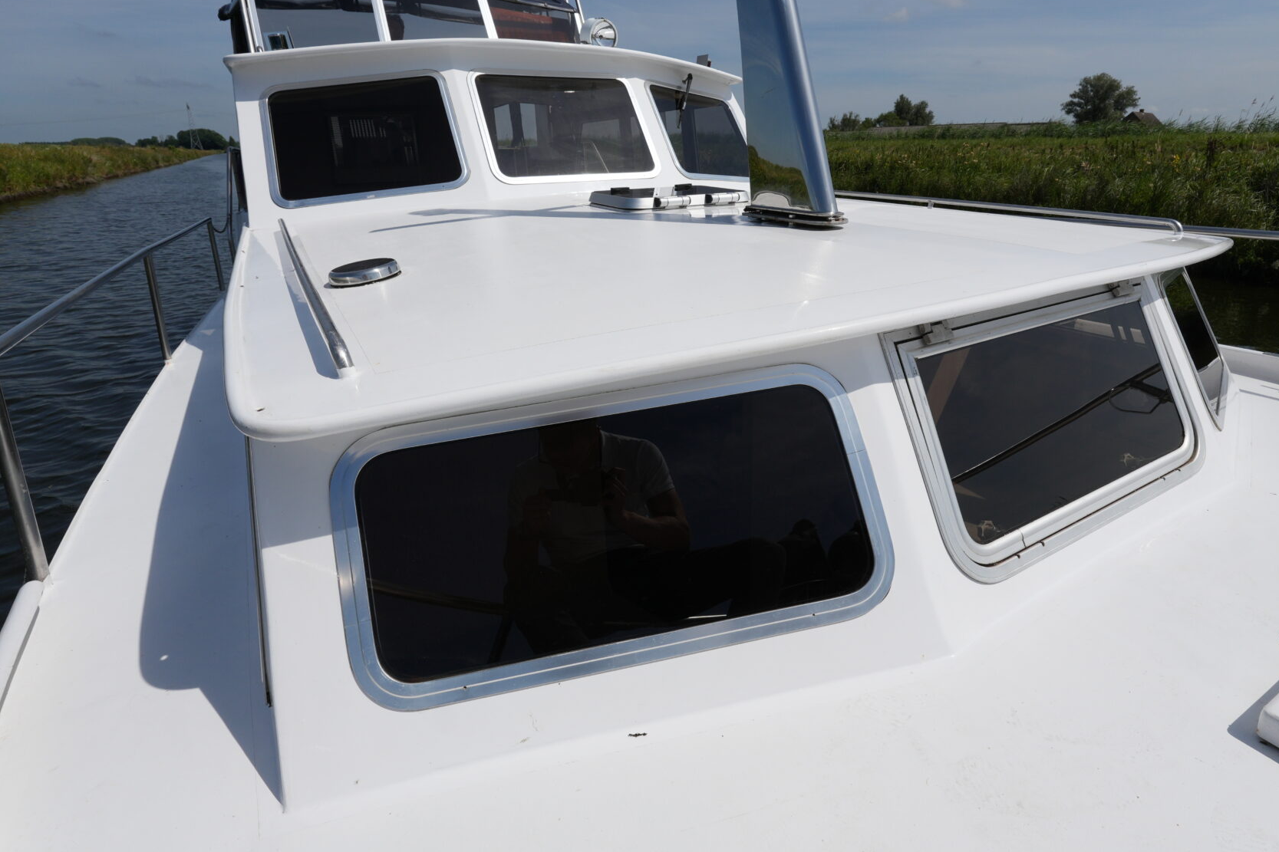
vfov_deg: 67.0
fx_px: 639
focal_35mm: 18
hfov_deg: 90.0
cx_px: 668
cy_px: 365
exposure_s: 1/1250
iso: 160
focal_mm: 10
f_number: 8
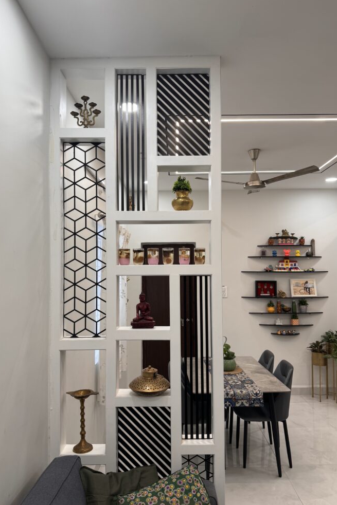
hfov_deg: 49.5
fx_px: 365
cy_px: 259
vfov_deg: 69.4
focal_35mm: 26
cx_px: 170
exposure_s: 1/100
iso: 80
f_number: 1.78
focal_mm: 6.86
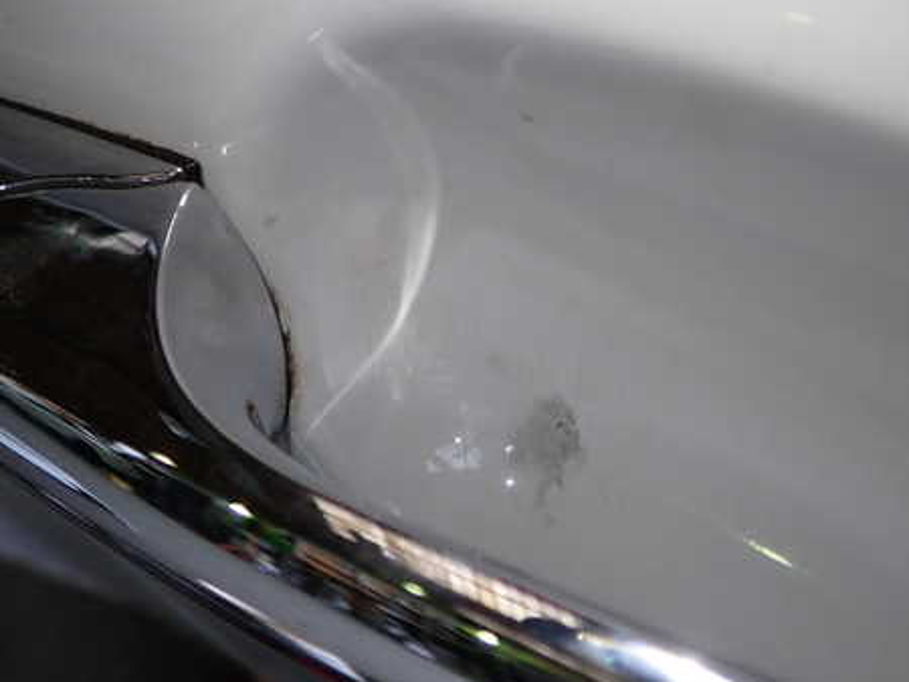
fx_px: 1051
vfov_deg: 36.0
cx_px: 574
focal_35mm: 40
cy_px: 305
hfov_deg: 46.3
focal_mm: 5.4
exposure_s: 1/60
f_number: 2.3
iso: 125
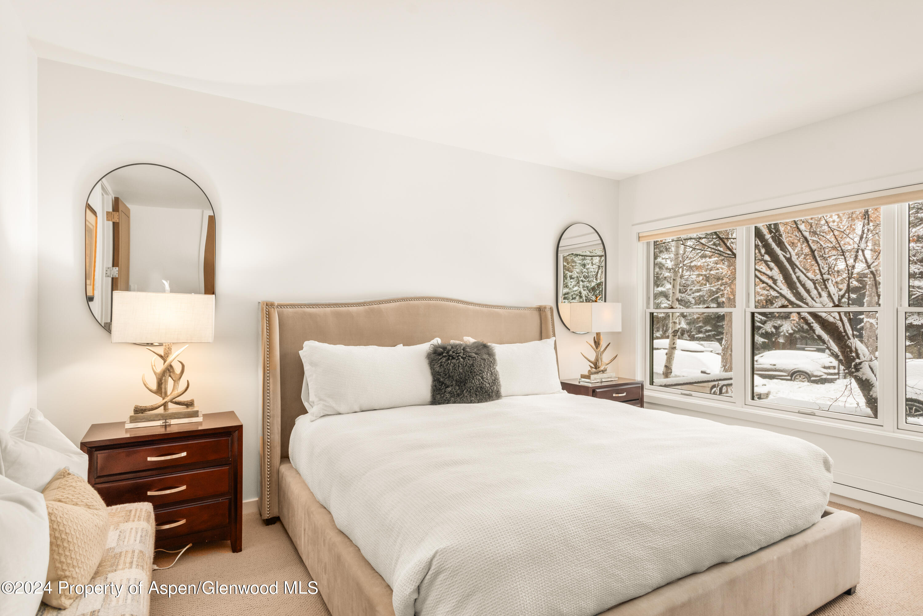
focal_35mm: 19
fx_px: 487
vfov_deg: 64.6
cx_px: 462
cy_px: 308
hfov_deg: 86.9
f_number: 7.1
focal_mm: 19
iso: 400
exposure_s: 1/10
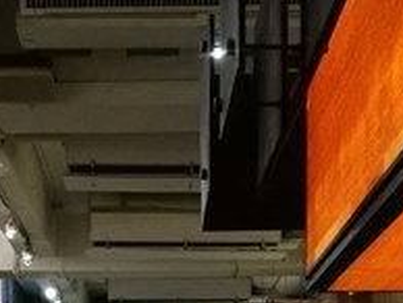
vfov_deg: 13.9
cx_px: 164
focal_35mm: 100
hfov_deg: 19.6
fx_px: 1166
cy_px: 457
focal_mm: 4.5
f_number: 2.2
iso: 400
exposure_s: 1/24
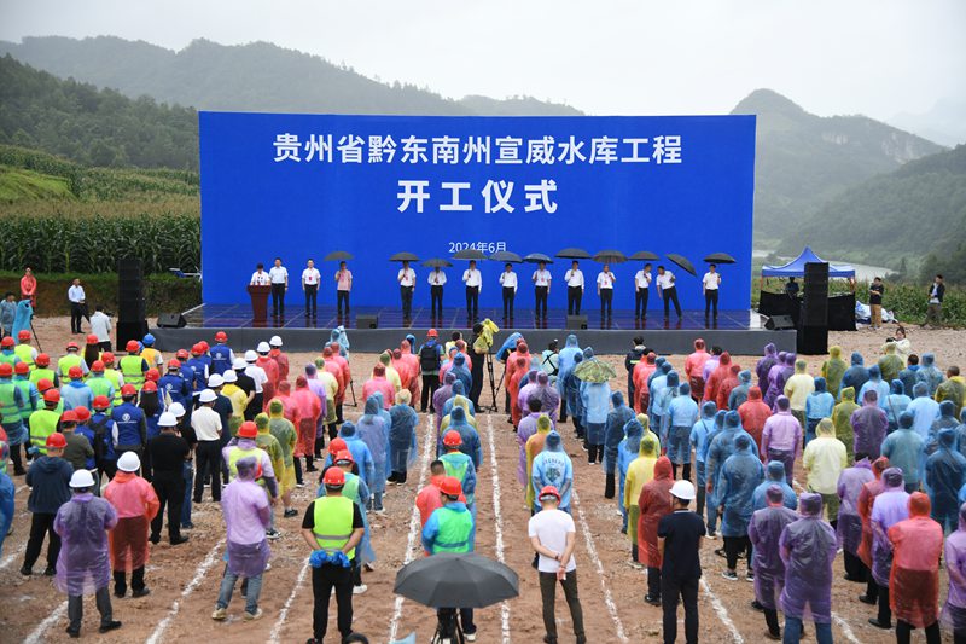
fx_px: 1395
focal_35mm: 52
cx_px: 483
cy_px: 322
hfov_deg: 38.2
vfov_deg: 26.0
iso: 1000
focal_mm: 52
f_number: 4
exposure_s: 1/1600
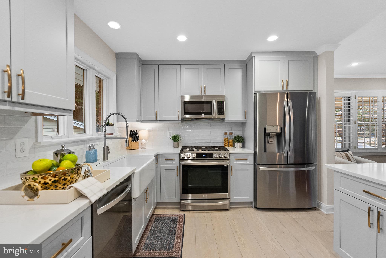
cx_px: 193
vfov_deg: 73.8
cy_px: 129
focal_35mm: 16
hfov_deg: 96.7
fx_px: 172
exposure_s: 1/25
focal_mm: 16
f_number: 5
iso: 2000
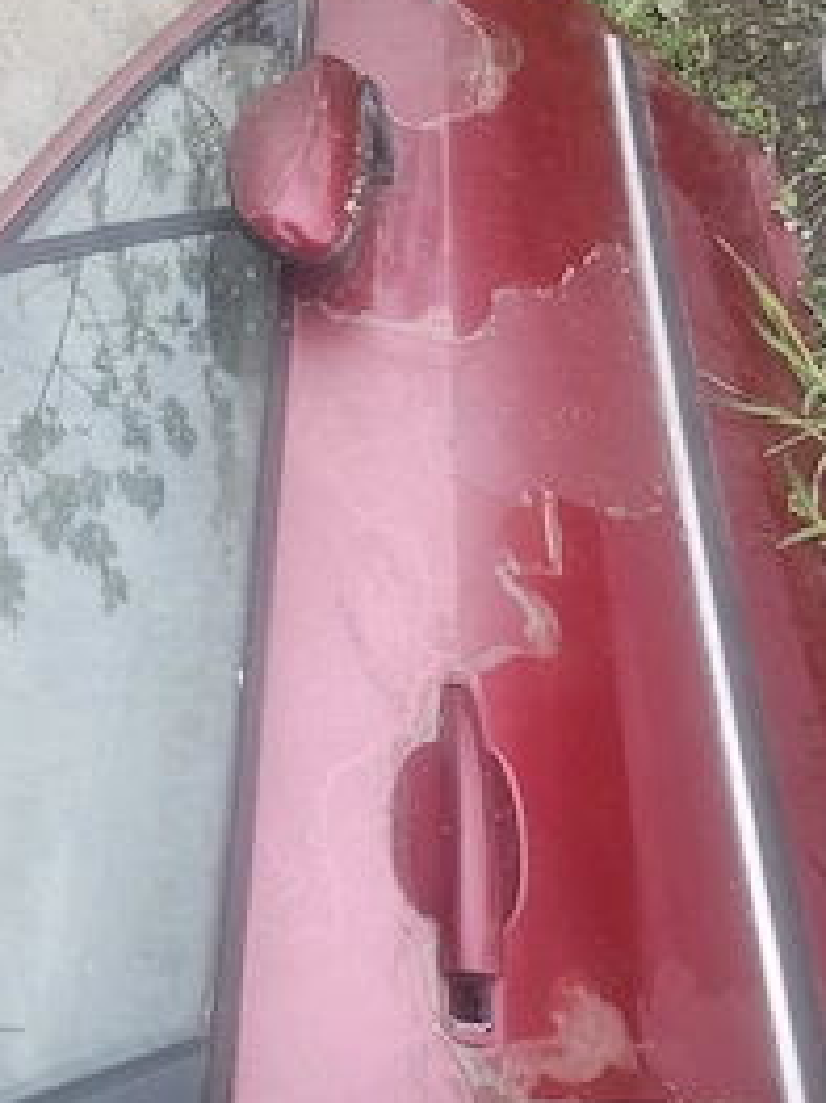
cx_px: 252
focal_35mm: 35
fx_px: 1114
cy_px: 440
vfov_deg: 52.3
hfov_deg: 40.0
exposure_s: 1/182
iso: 200
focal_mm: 5.4
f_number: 1.8
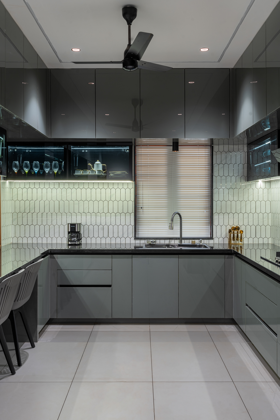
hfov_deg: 38.2
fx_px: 405
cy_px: 210
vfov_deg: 54.8
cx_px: 140
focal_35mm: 35
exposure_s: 1.3
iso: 100
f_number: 10
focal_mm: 34.7
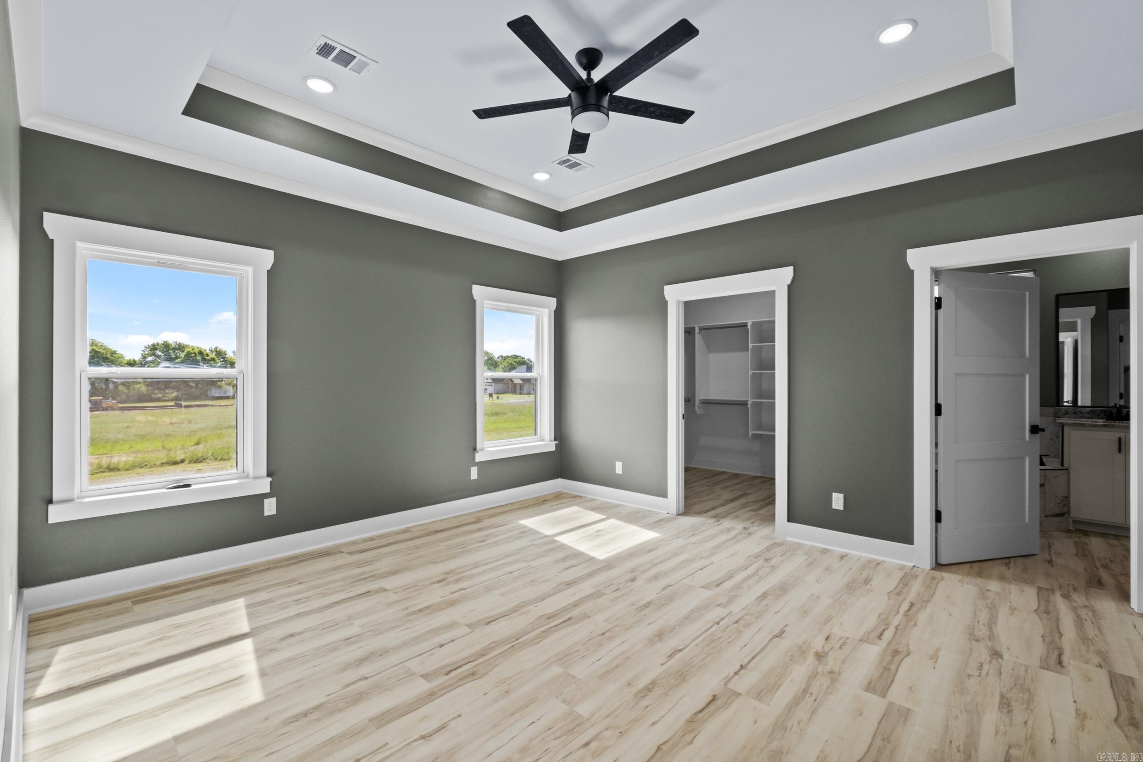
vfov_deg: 77.3
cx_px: 572
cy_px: 381
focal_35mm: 15
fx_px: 476
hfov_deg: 100.4
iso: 800
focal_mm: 10
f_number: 9
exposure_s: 1/13
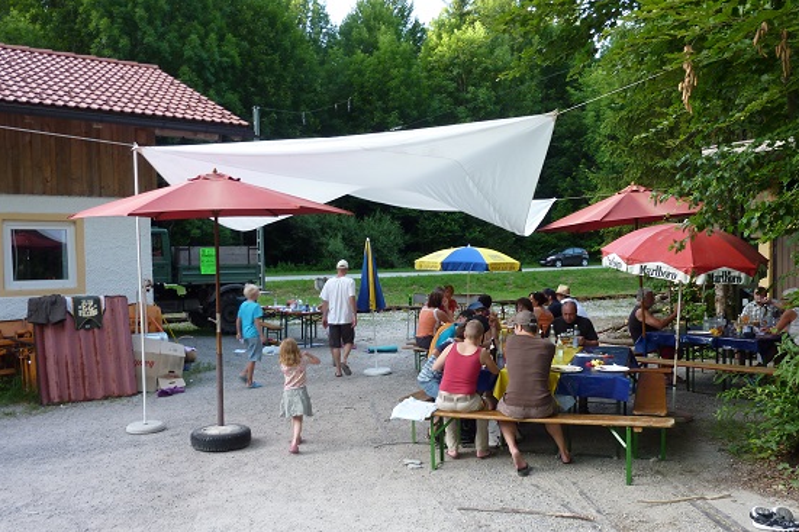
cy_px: 304
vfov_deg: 42.2
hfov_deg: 60.3
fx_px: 688
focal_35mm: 31
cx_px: 409
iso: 100
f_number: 3.4
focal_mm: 4.7
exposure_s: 1/60
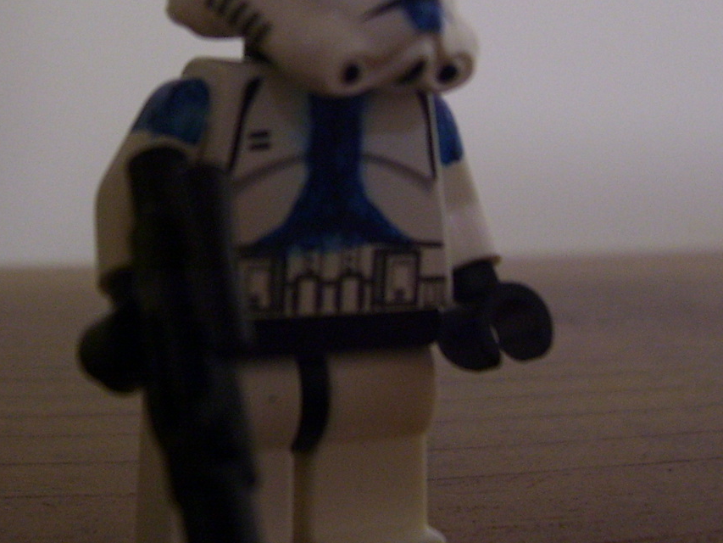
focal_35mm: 66
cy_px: 78
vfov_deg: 21.9
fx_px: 1379
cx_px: 252
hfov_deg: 29.2
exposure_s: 1/8
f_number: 2.7
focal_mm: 5.6
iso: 160
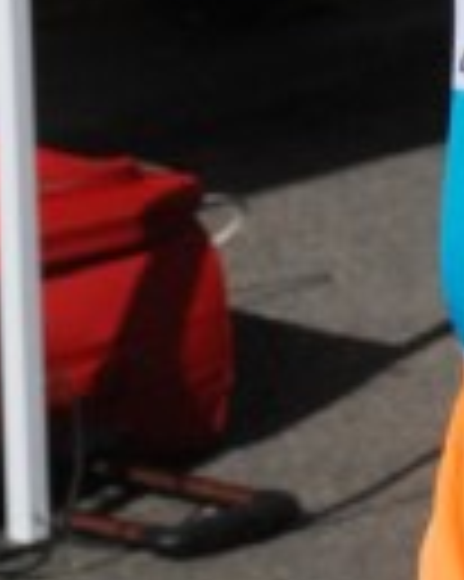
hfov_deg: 3.6
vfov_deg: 4.4
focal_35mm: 434
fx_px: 7459
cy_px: -558
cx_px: 331
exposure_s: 1/2500
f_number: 9
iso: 1000
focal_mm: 66
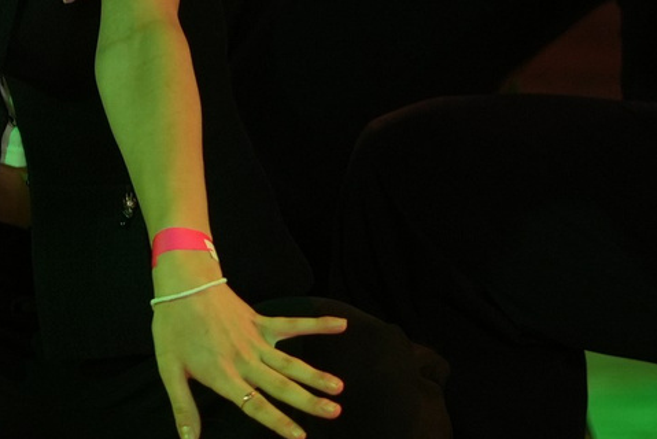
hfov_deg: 4.5
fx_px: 8290
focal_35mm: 454
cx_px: -91
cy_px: -464
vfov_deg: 3.0
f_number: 2.2
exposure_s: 1/400
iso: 800
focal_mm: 85
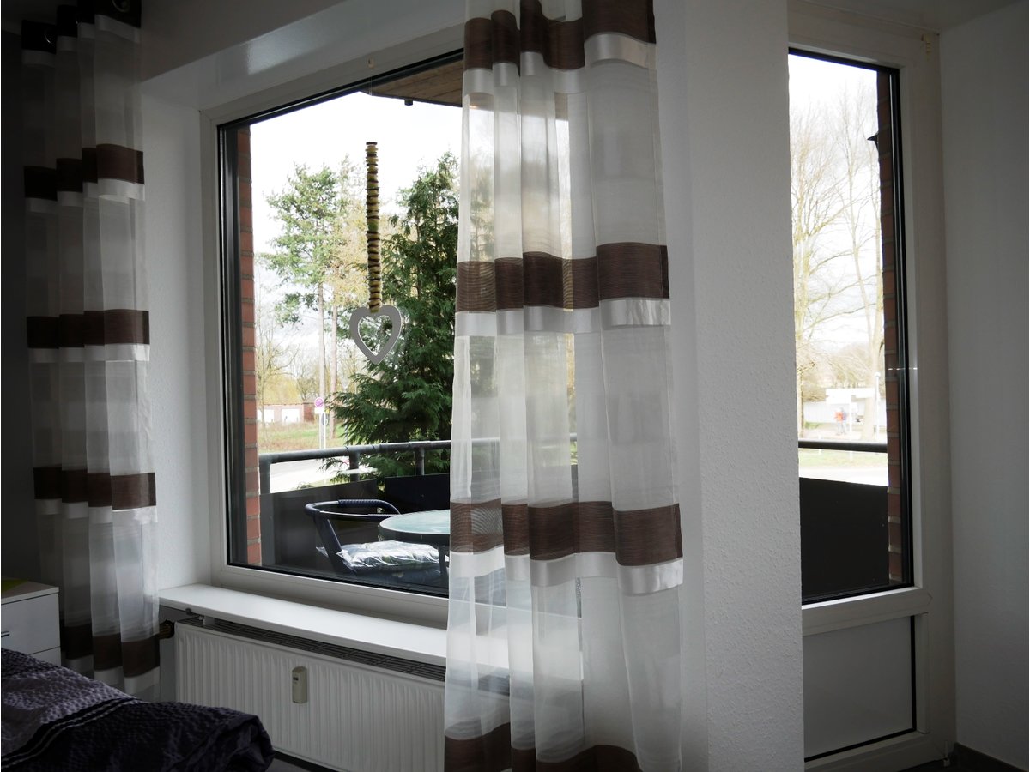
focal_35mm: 30
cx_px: 515
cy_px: 386
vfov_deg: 46.8
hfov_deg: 60.0
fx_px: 893
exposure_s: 1/125
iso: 200
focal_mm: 15
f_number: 4.5
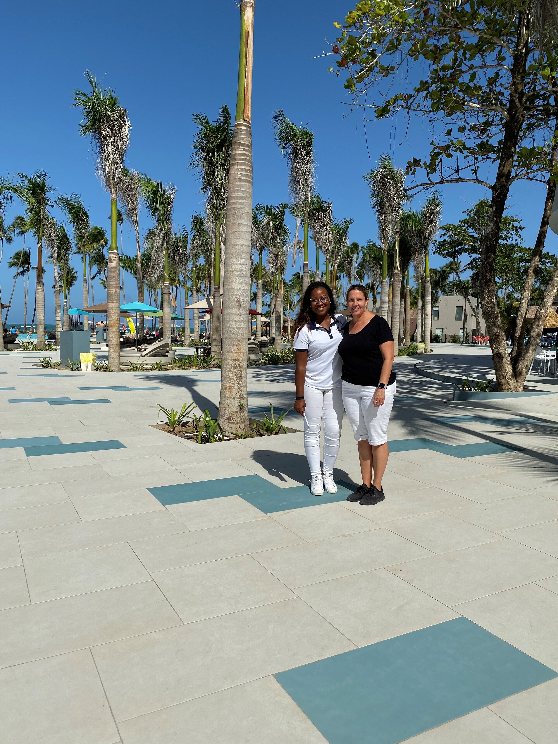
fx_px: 559
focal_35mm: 26
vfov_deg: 67.3
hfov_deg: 53.1
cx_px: 279
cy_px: 372
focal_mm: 4.25
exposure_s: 1/6452
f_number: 1.8
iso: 32
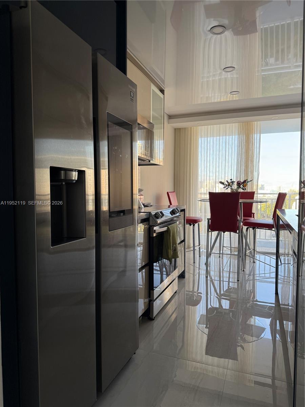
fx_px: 282
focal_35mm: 24
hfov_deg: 56.8
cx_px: 152
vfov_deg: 71.6
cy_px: 204
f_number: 1.78
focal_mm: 6.76
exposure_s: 1/121
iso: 100
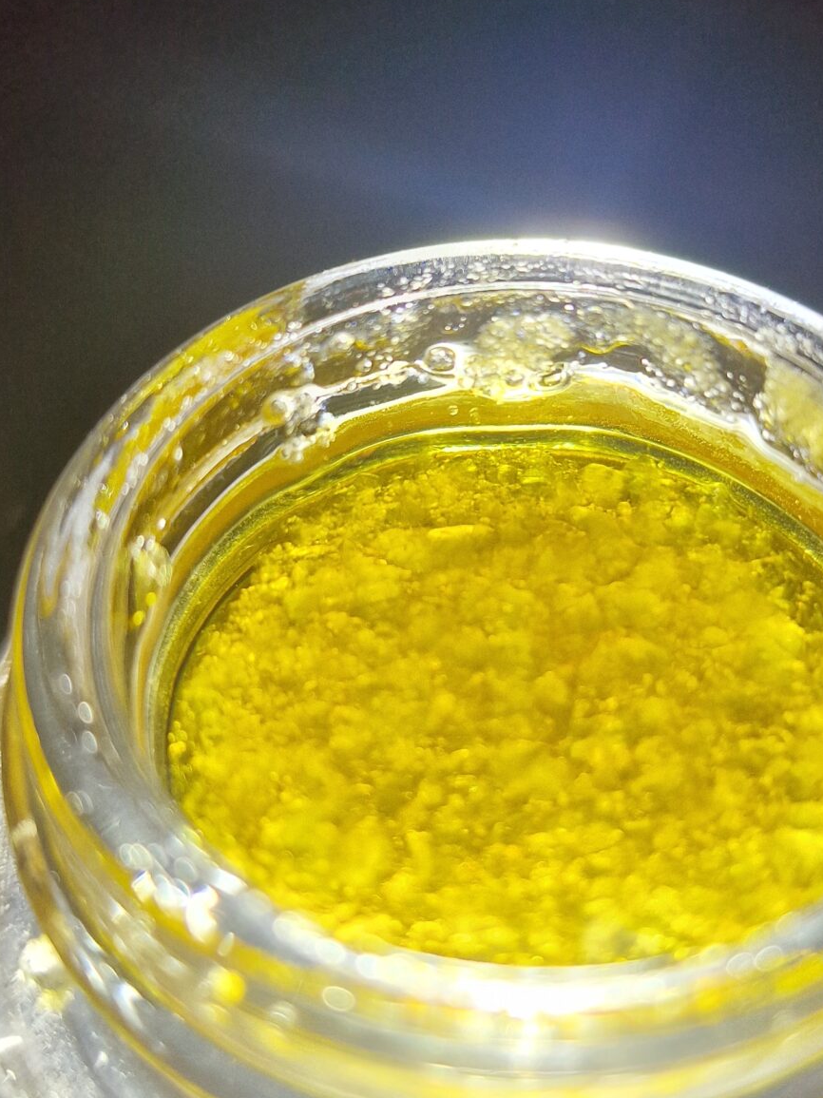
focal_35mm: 51
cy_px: 550
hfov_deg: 28.5
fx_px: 1617
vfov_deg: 37.5
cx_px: 513
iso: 50
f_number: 1.8
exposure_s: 1/445
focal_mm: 6.4
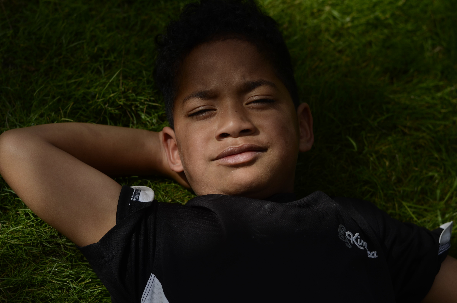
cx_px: 228
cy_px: 152
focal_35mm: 75
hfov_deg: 27.0
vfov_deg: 18.1
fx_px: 950
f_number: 3.2
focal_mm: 50
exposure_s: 1/8000
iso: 220
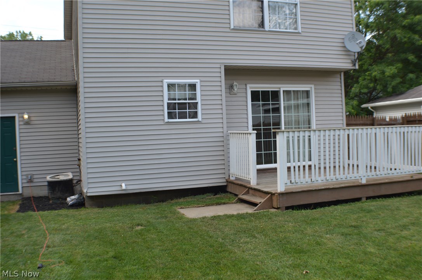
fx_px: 562
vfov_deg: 28.0
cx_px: 211
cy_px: 140
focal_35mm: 48
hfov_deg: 41.2
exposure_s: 1/125
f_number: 5.6
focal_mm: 32
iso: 125
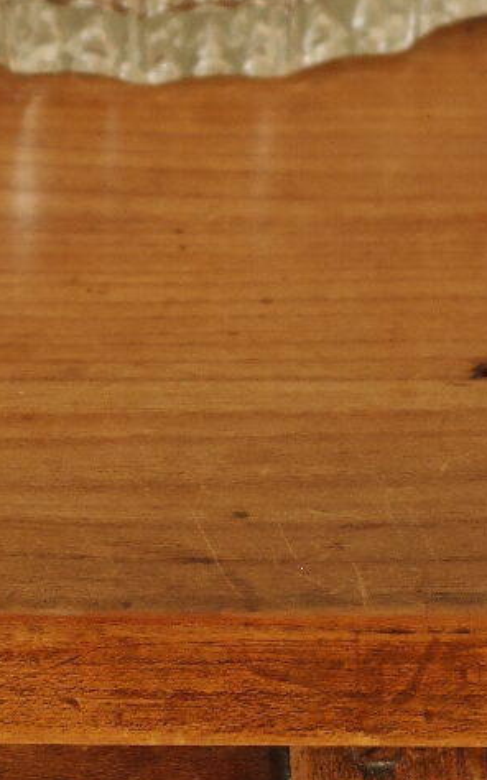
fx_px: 6077
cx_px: 153
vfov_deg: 7.3
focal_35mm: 286
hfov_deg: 4.6
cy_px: 23
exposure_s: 1/30
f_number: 6.3
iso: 400
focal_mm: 50
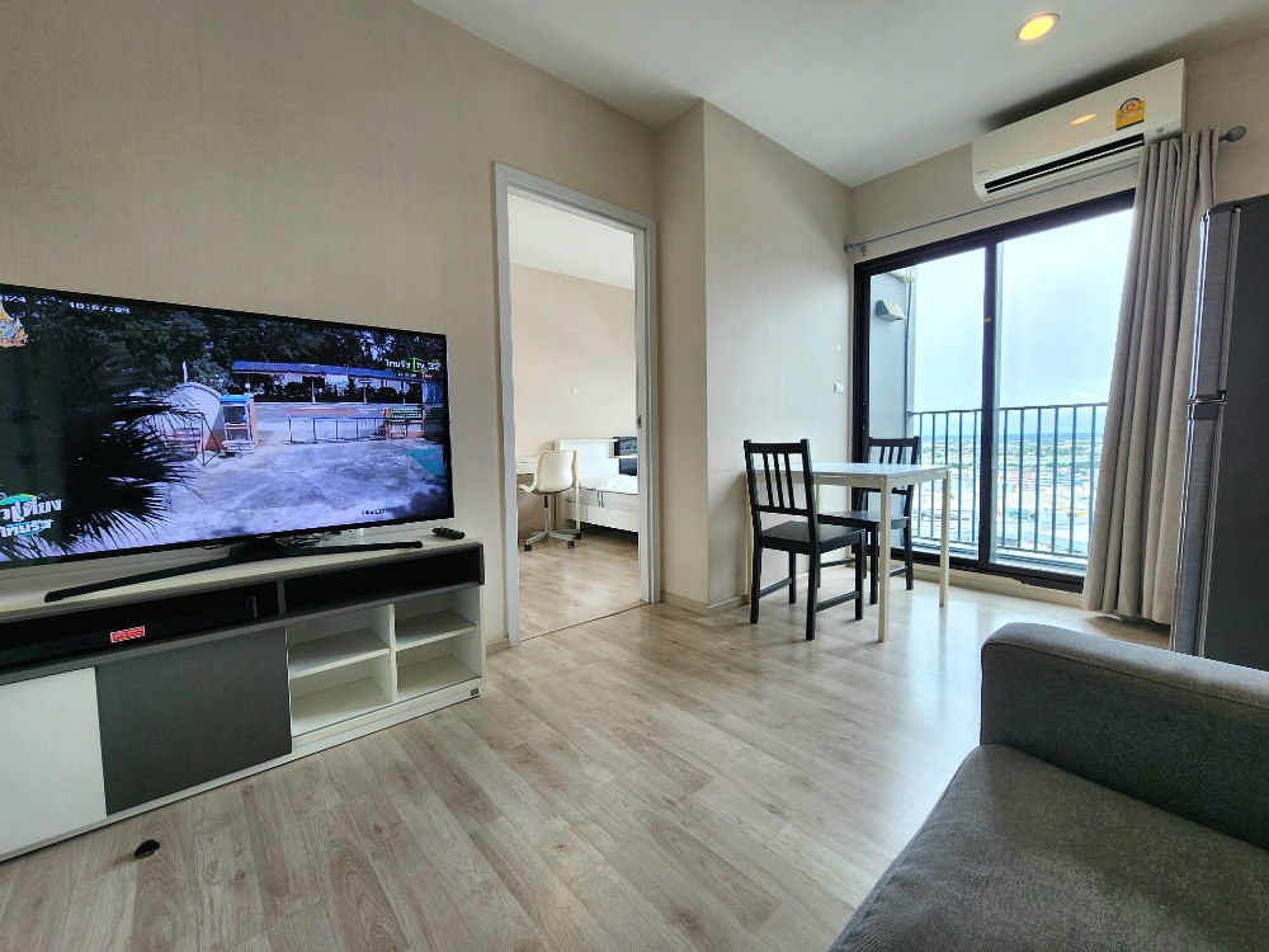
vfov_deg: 89.9
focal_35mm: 13
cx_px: 634
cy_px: 476
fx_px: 477
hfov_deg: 106.2
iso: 50
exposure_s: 1/147
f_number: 2.2
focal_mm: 2.2
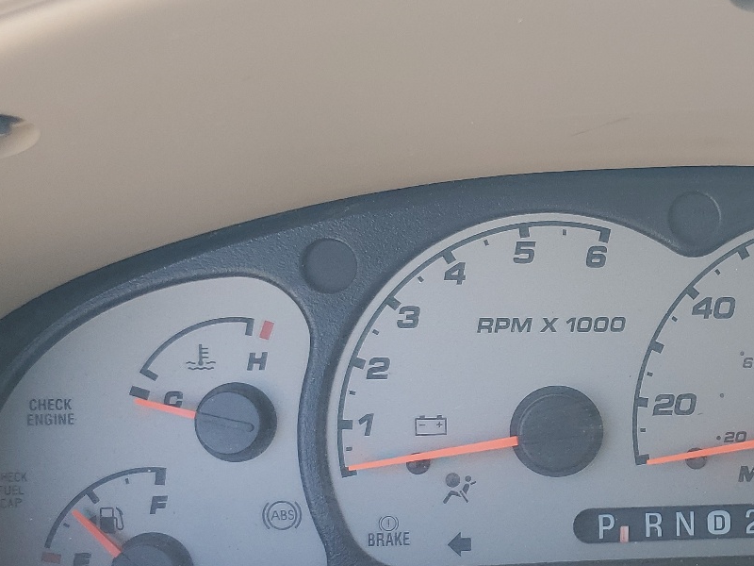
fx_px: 1133
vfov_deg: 27.7
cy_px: 408
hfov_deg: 34.5
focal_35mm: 52
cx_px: 699
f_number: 1.5
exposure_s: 1/189
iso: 50
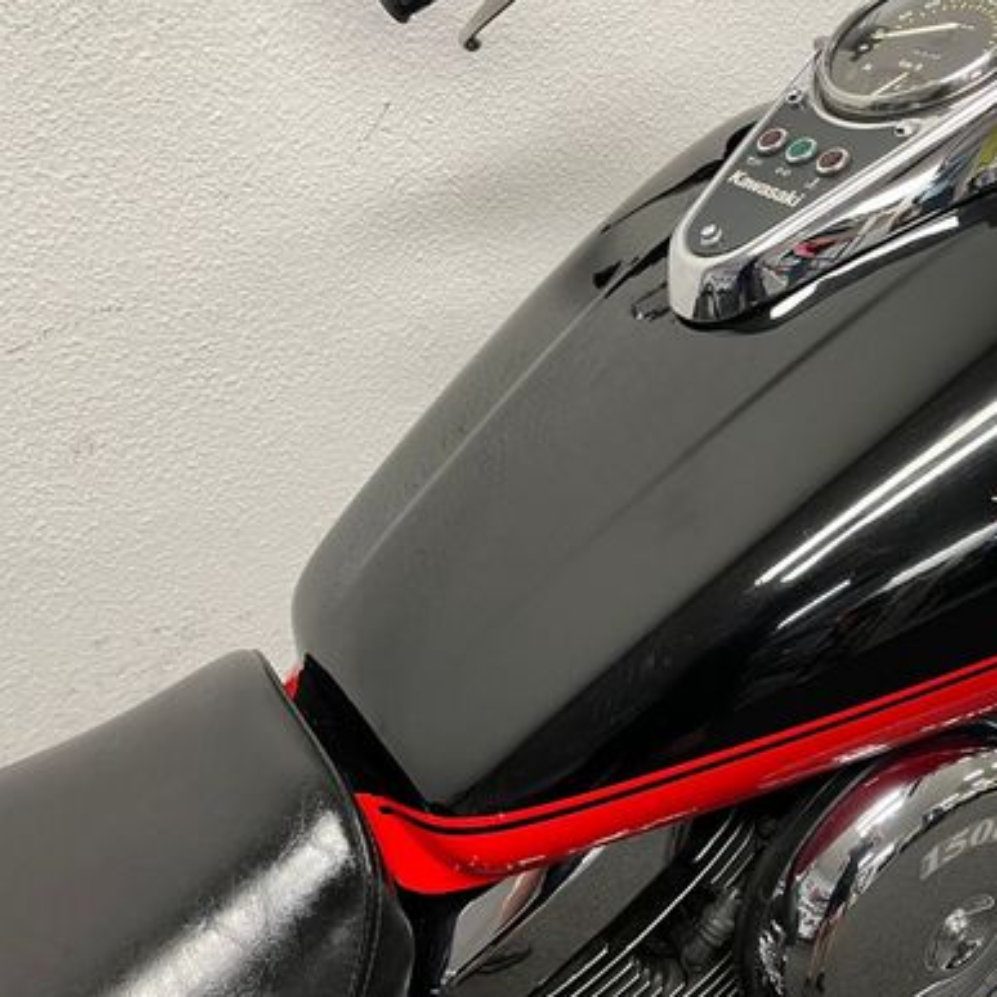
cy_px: 484
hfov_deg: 43.0
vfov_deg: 43.9
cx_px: 693
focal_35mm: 38
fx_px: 1238
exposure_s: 1/50
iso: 125
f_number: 1.6
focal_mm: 5.1
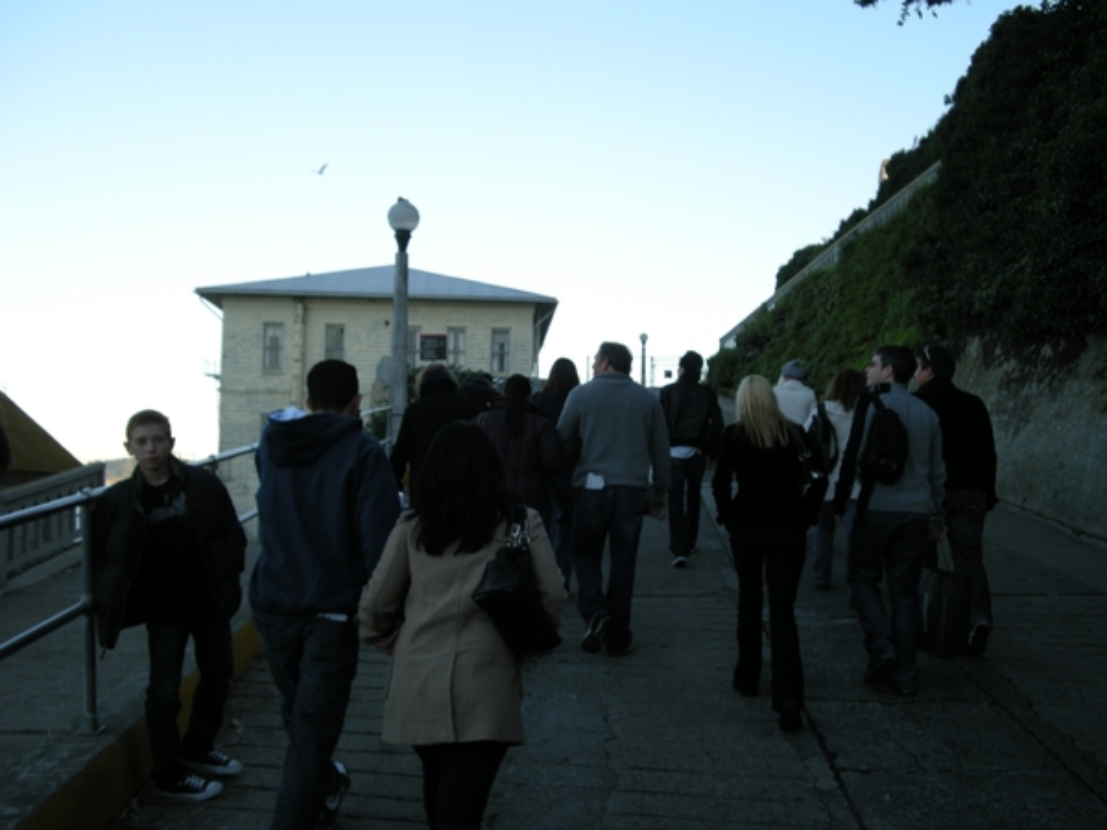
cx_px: 554
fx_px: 1183
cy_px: 415
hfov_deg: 50.1
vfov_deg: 38.7
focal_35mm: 37
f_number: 2.8
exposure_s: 1/130
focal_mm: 7.9
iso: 64
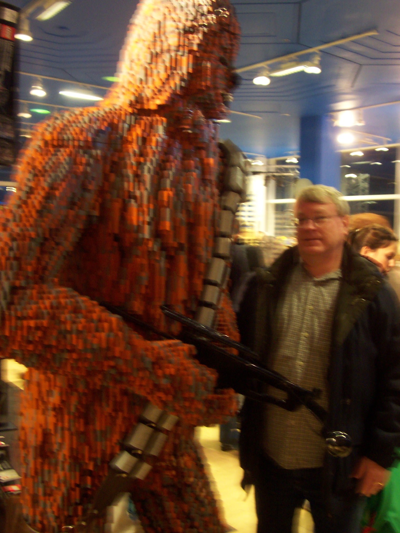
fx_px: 570
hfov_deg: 38.7
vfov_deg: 50.1
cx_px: 200
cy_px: 266
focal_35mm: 37
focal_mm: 5.6
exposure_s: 1/8
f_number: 2.8
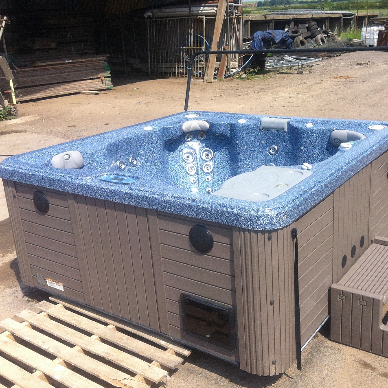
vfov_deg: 40.0
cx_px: 228
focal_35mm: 42
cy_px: 196
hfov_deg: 39.9
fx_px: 533
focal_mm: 3.85
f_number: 2.8
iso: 80
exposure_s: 1/1257
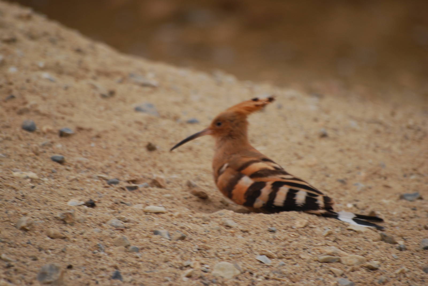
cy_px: 143
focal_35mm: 450
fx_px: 5356
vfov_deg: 3.1
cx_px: 214
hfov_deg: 4.6
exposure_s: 1/125
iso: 250
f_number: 5.6
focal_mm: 300
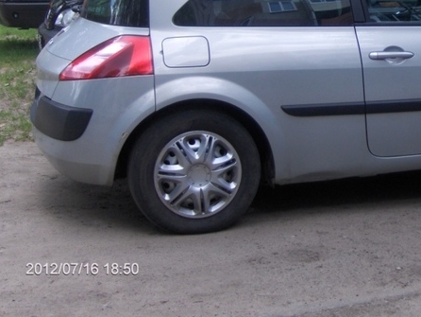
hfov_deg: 27.8
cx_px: 357
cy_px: 47
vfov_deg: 21.3
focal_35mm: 68
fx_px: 827
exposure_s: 1/225
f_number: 2.8
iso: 100
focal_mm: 8.4
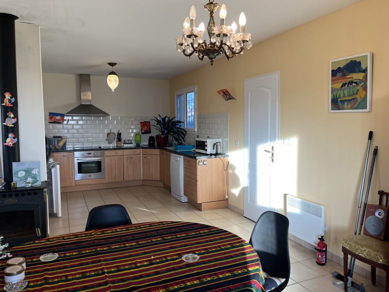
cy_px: 146
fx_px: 292
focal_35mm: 26
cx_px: 194
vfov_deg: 53.1
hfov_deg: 67.3
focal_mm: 5.1
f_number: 1.6
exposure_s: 1/100
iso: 50
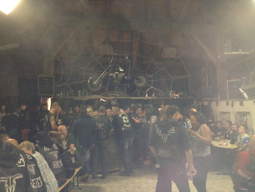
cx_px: 128
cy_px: 96
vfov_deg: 40.7
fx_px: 258
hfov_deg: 52.6
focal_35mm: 35
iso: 320
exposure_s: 1/16
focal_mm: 4.28
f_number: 2.4
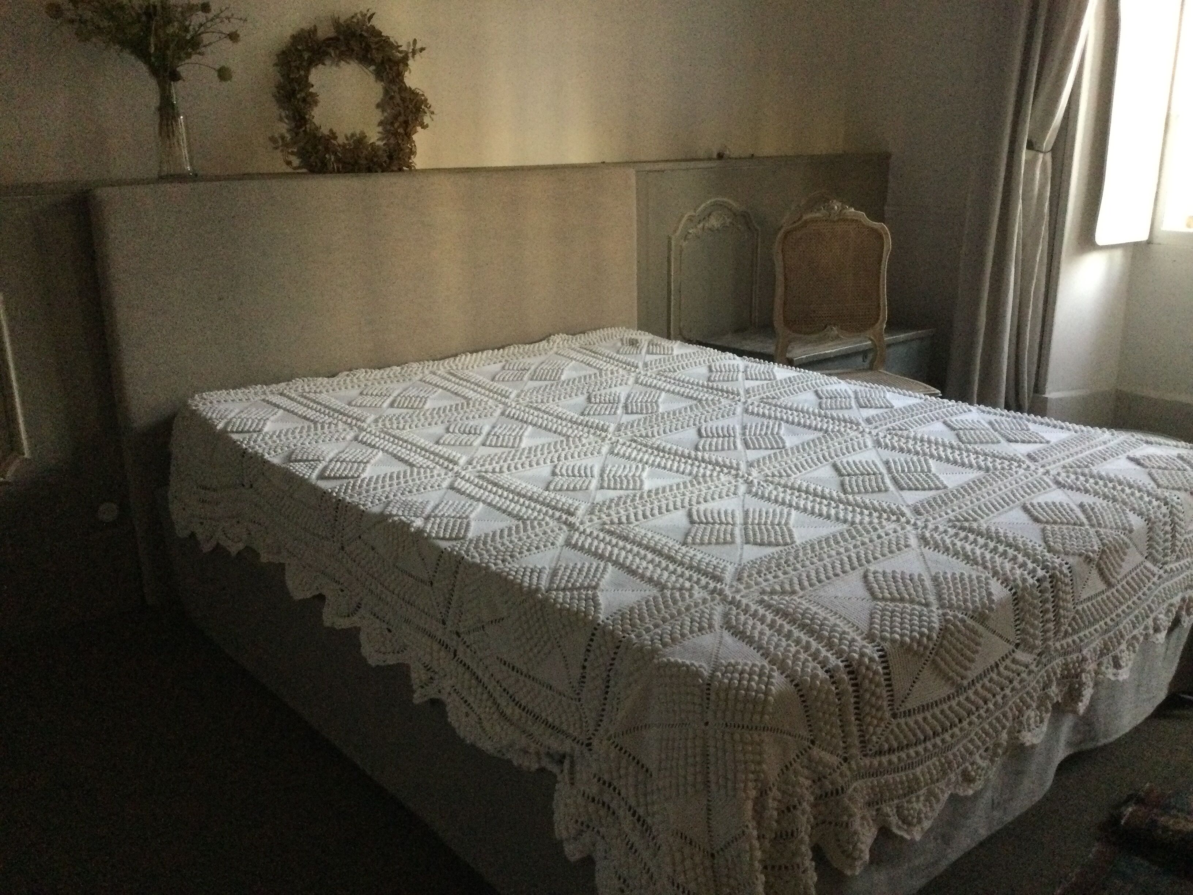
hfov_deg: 58.4
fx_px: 1068
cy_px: 448
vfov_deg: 45.4
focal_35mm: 31
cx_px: 596
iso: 200
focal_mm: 3.3
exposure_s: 1/25
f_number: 2.4
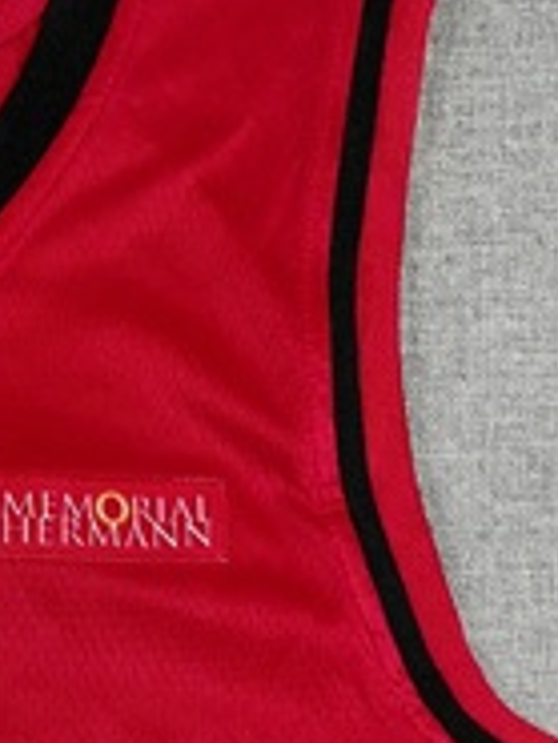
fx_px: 2319
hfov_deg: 13.0
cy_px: 1309
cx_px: -265
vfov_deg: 15.7
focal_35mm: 108
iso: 100
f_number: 1.9
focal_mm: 5.3
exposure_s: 1/100
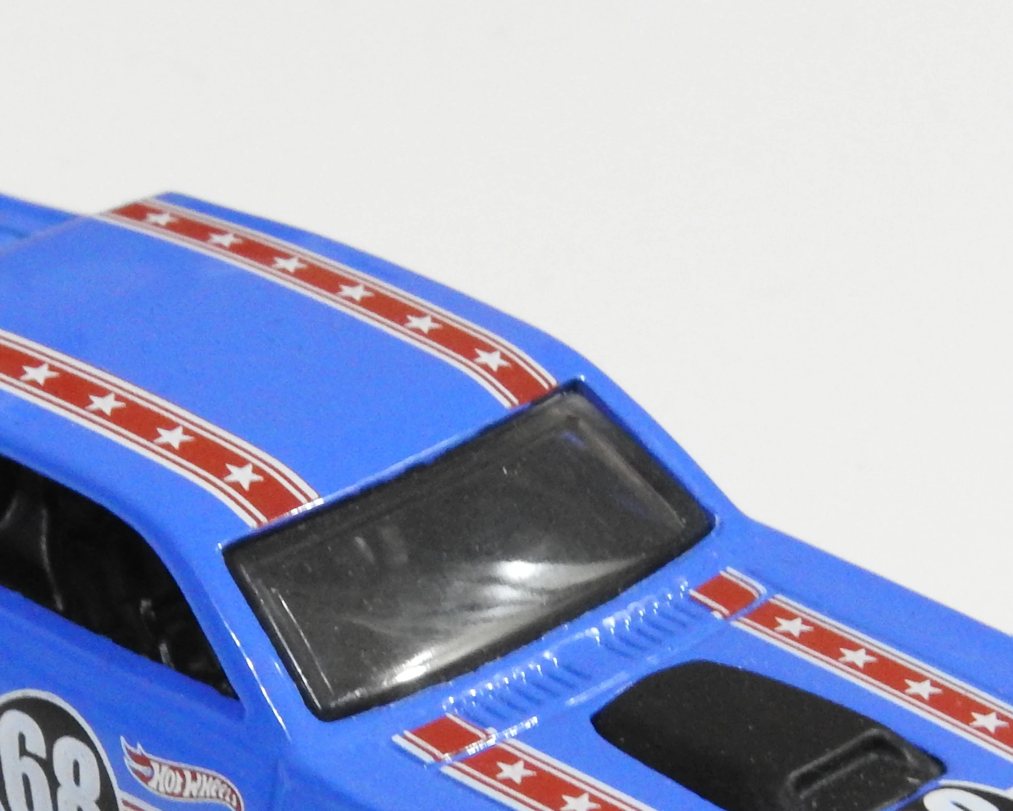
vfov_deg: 6.7
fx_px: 6927
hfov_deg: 8.4
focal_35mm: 231
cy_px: 656
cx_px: 280
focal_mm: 18.8
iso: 800
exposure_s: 1/6
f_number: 7.6
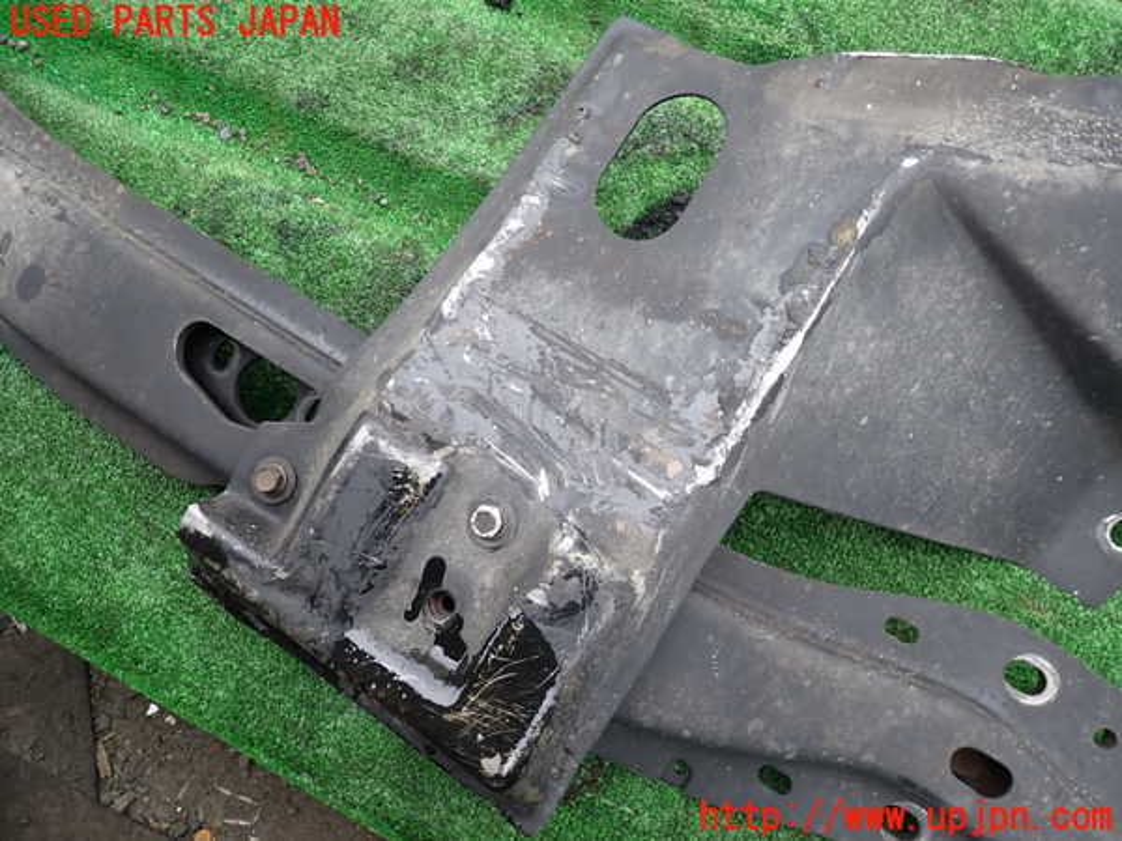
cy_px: 420
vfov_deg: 54.9
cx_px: 561
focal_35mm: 25
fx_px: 810
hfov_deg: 69.4
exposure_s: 1/100
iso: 100
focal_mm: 4.5
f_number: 2
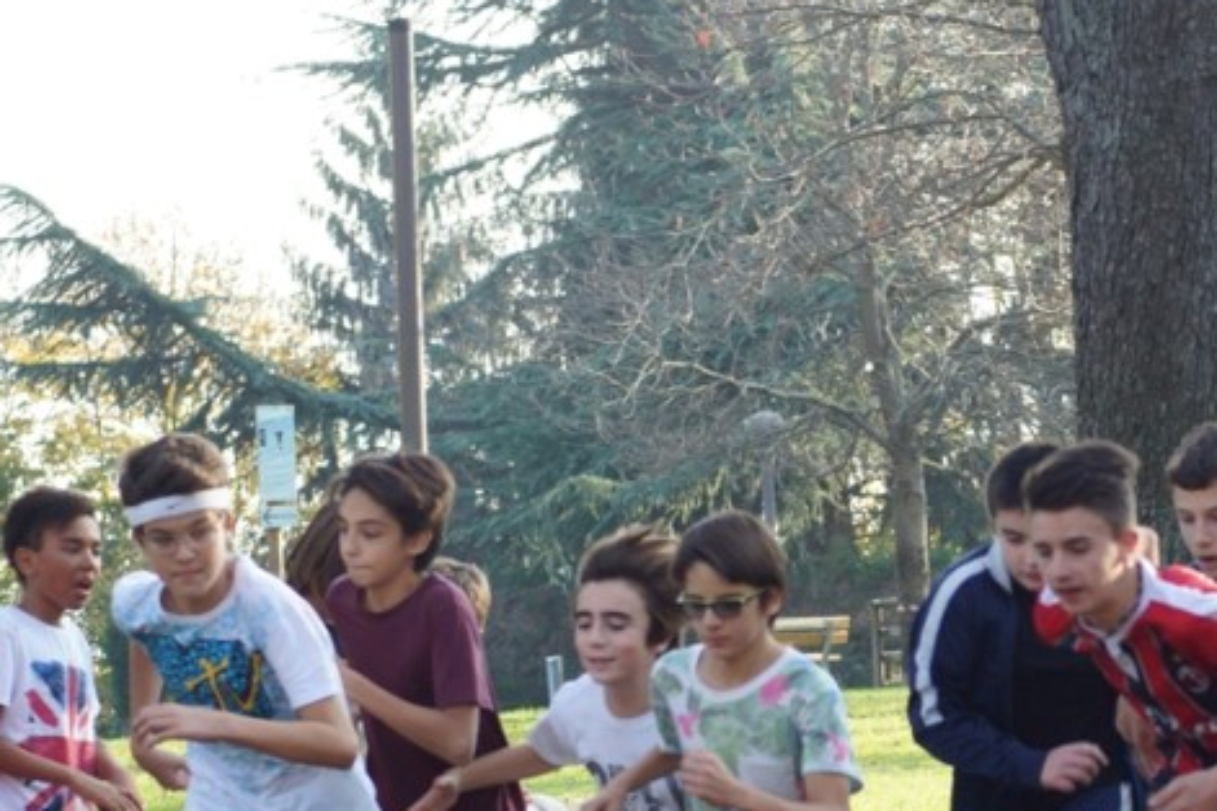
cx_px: 1137
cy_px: 771
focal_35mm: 163
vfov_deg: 8.4
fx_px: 5510
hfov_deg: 12.5
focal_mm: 50
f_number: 4
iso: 400
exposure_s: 1/400
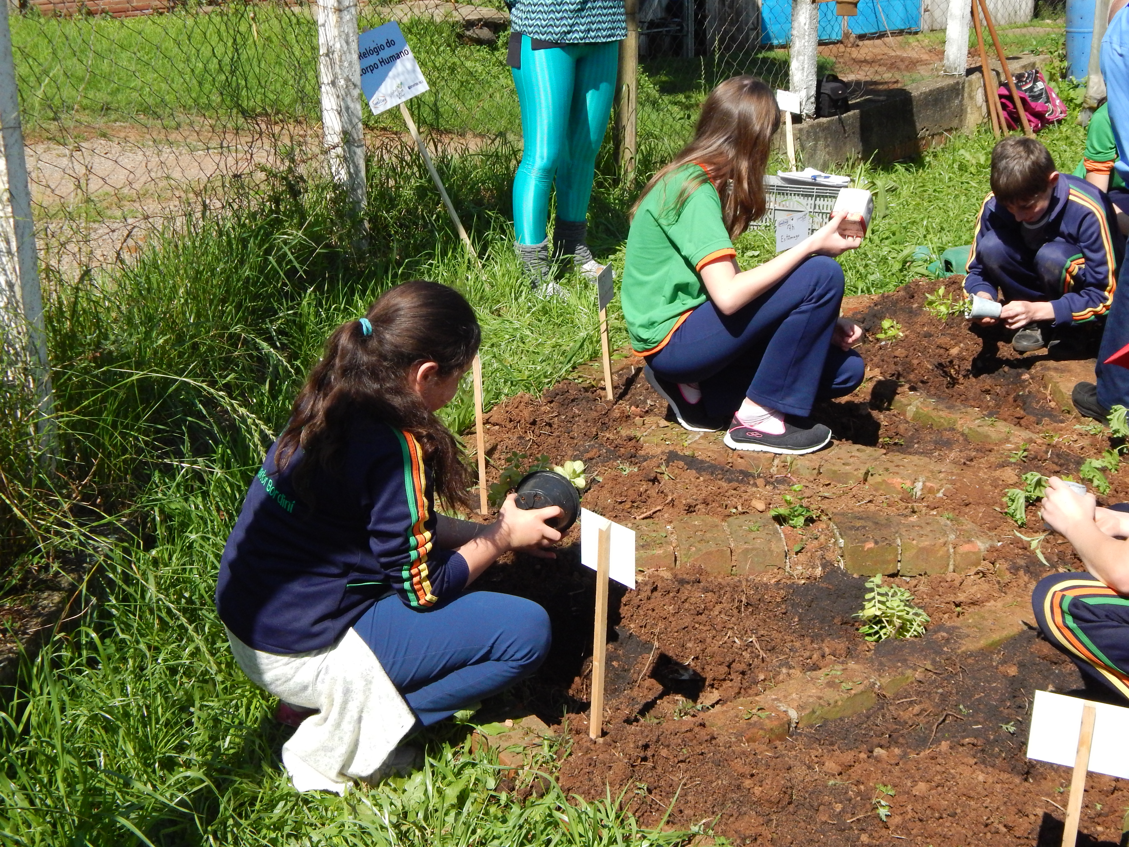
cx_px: 564
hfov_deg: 38.9
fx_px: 1598
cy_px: 424
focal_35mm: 49
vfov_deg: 29.7
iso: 400
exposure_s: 1/800
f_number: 7.4
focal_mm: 8.6
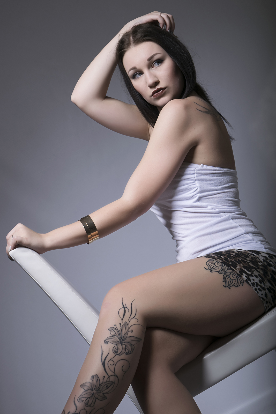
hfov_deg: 17.5
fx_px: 897
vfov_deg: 26.0
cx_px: 138
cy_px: 207
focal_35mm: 78
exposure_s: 1/200
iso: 100
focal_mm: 52
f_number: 8
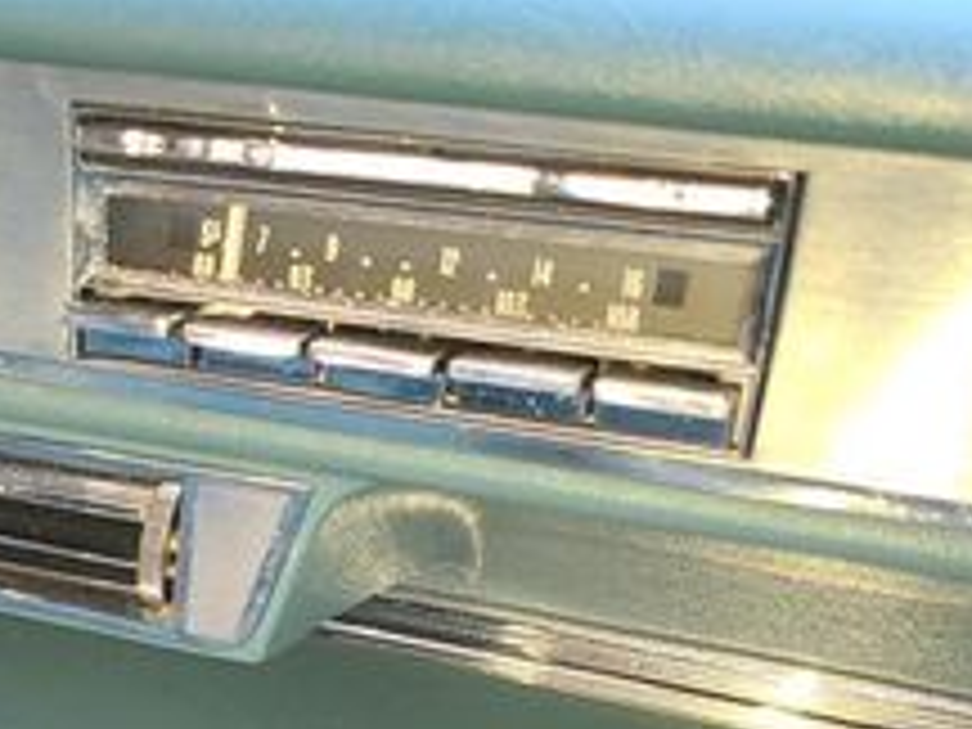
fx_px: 2162
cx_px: -306
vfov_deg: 18.8
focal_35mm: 77
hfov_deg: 22.5
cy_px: 675
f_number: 1.8
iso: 100
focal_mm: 5.4
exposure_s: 1/30
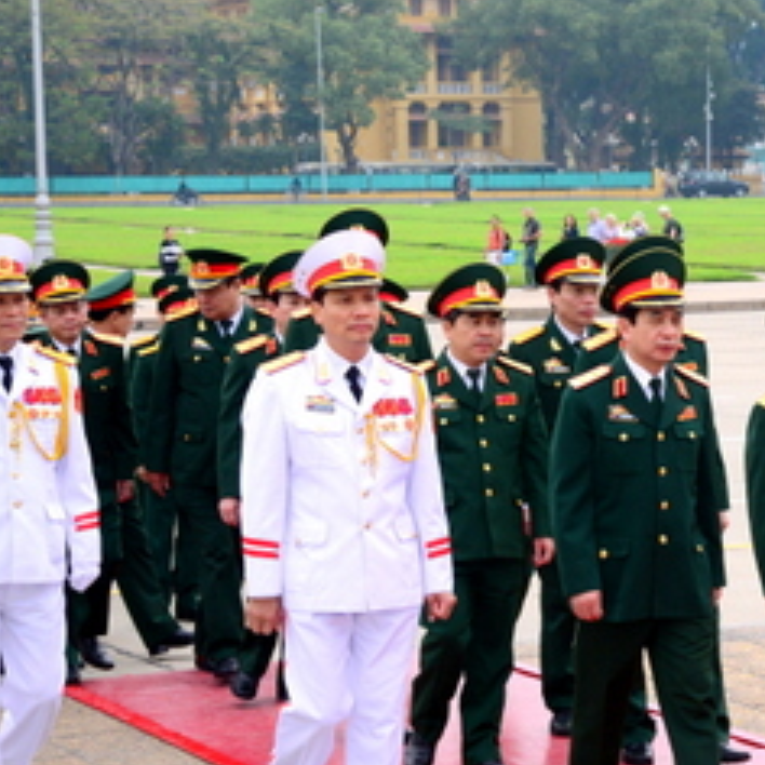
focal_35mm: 126
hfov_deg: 13.8
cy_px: 353
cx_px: 639
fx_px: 3150
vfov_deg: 13.8
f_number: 14
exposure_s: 1/200
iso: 1000
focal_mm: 70
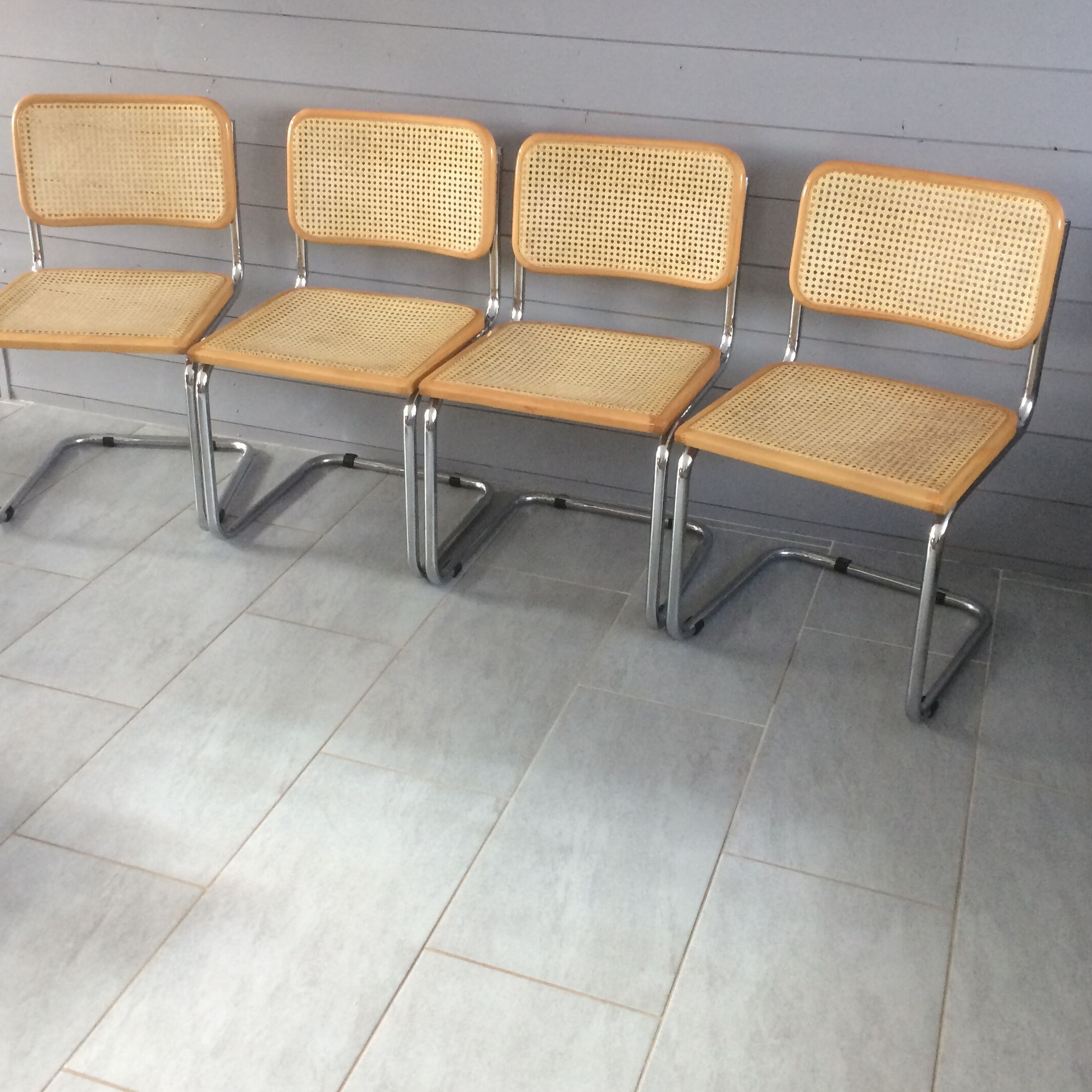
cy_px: 460
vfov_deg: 42.7
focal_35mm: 39
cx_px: 519
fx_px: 1392
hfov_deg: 42.8
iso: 125
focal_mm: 4.15
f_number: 2.2
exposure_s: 1/33
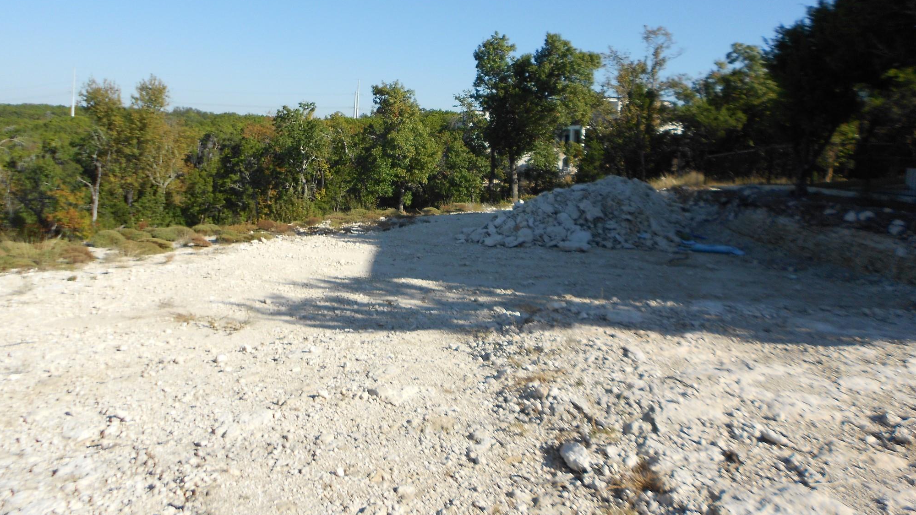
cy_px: 169
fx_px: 704
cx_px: 452
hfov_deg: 66.1
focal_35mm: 29
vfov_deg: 39.7
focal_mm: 4.6
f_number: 3.2
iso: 80
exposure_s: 1/1000
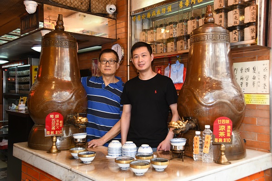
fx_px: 287
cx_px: 136
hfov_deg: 50.7
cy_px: 90
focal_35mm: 38
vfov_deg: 35.1
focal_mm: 38
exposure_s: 1/250
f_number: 4
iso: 1000
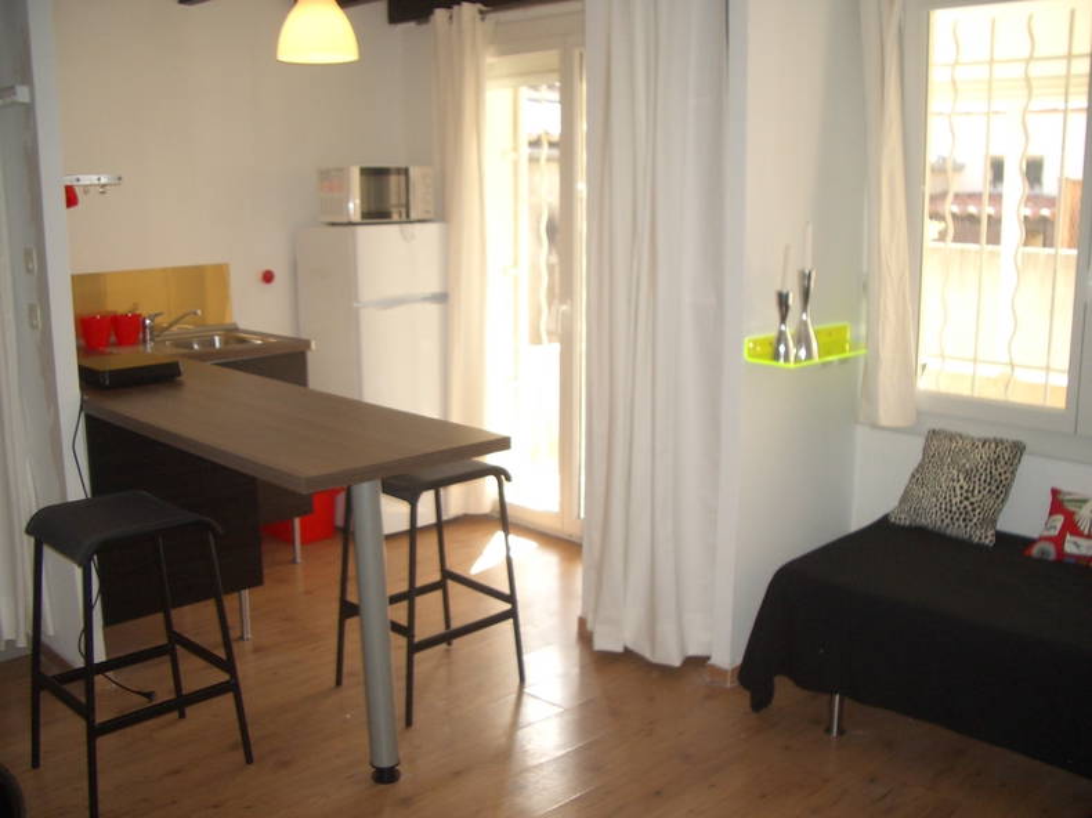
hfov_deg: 52.6
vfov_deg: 40.7
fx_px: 1104
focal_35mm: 35
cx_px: 546
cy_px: 409
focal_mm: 5.8
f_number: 2.6
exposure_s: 1/160
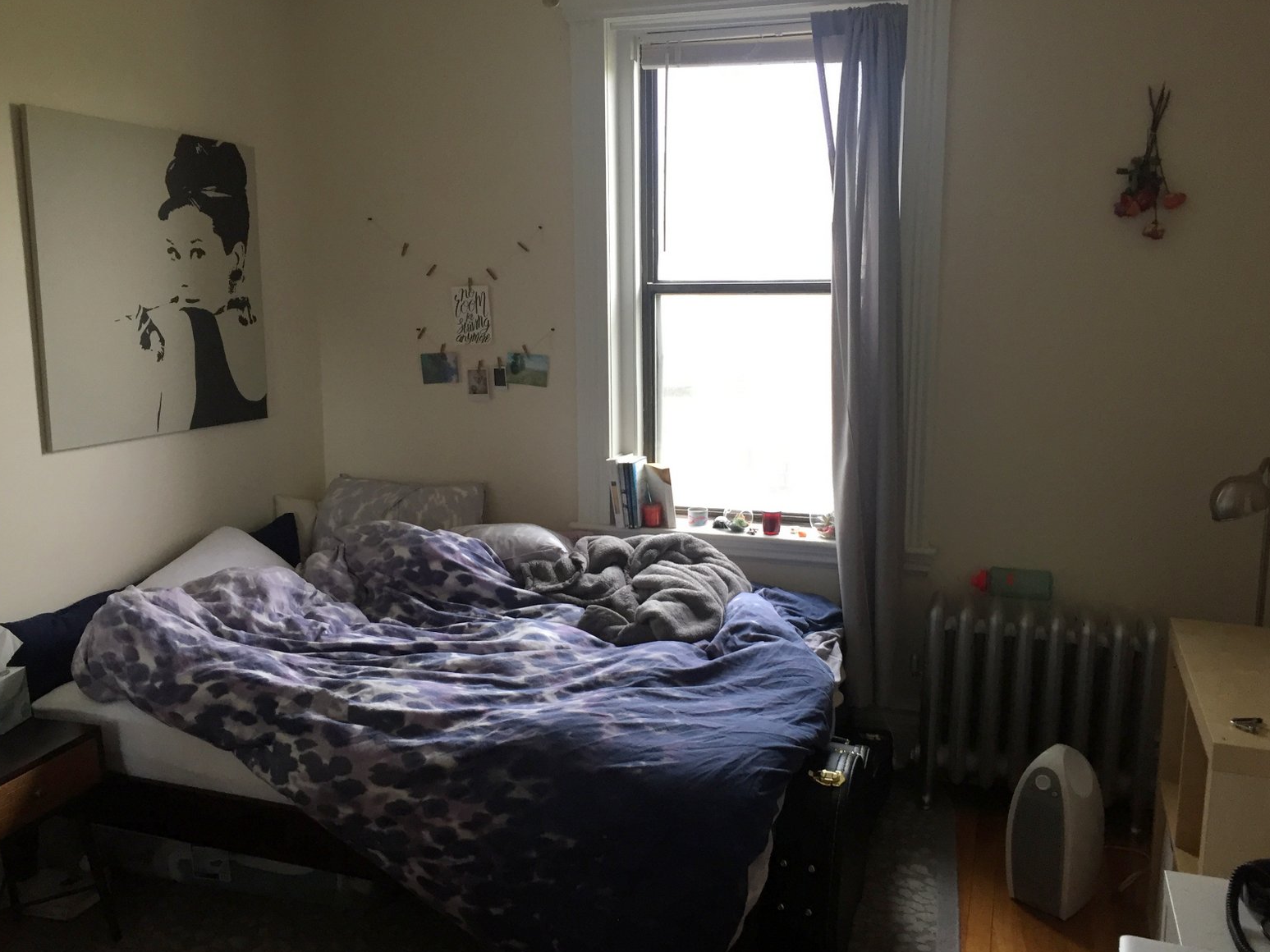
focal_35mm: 30
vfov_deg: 46.8
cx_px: 645
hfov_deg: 60.0
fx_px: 1101
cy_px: 470
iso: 40
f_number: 2.2
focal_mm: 4.15
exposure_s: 1/30
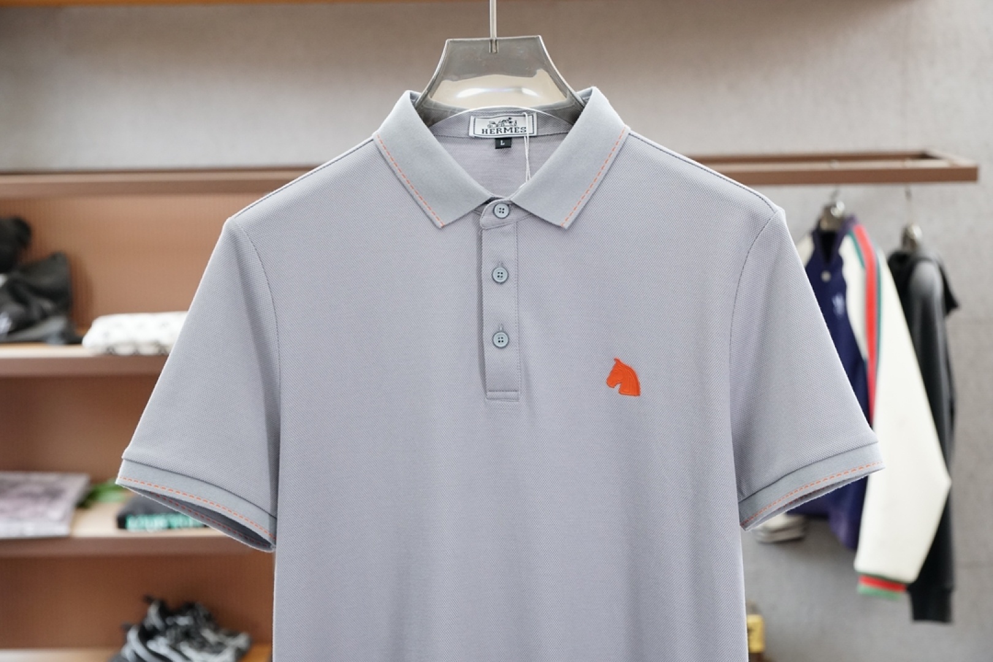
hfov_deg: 34.2
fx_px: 1613
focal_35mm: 58
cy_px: 331
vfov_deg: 23.2
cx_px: 496
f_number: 4
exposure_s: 1/250
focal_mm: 39
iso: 1000
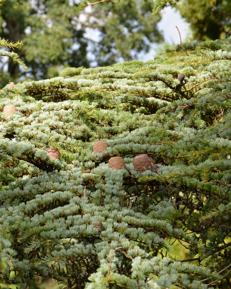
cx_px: 64
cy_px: 144
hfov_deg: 9.7
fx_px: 1357
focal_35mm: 159
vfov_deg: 12.2
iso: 200
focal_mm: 75
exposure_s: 1/250
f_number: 8
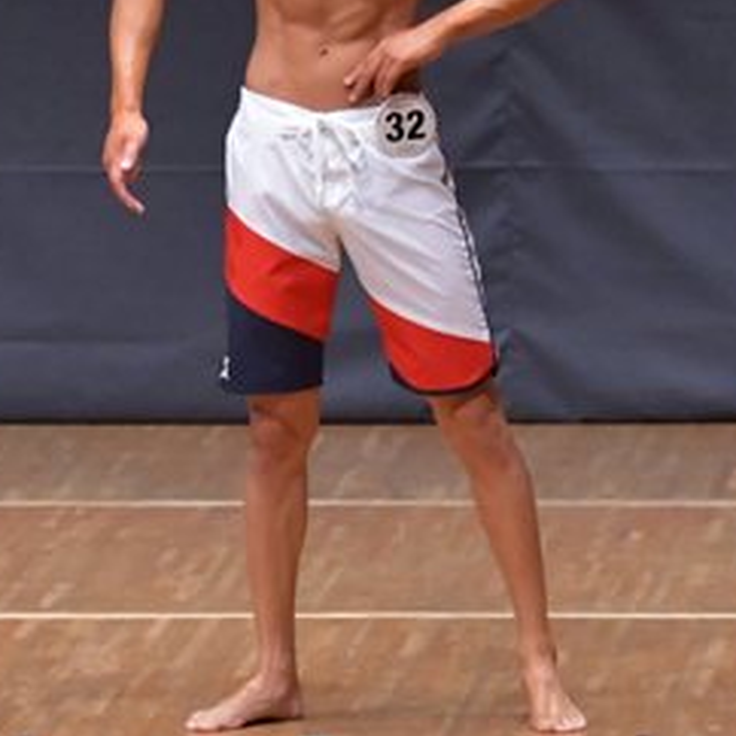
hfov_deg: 3.0
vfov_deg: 3.0
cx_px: 208
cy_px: 286
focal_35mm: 591
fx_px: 14217
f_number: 5.6
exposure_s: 1/400
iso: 6400
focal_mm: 145
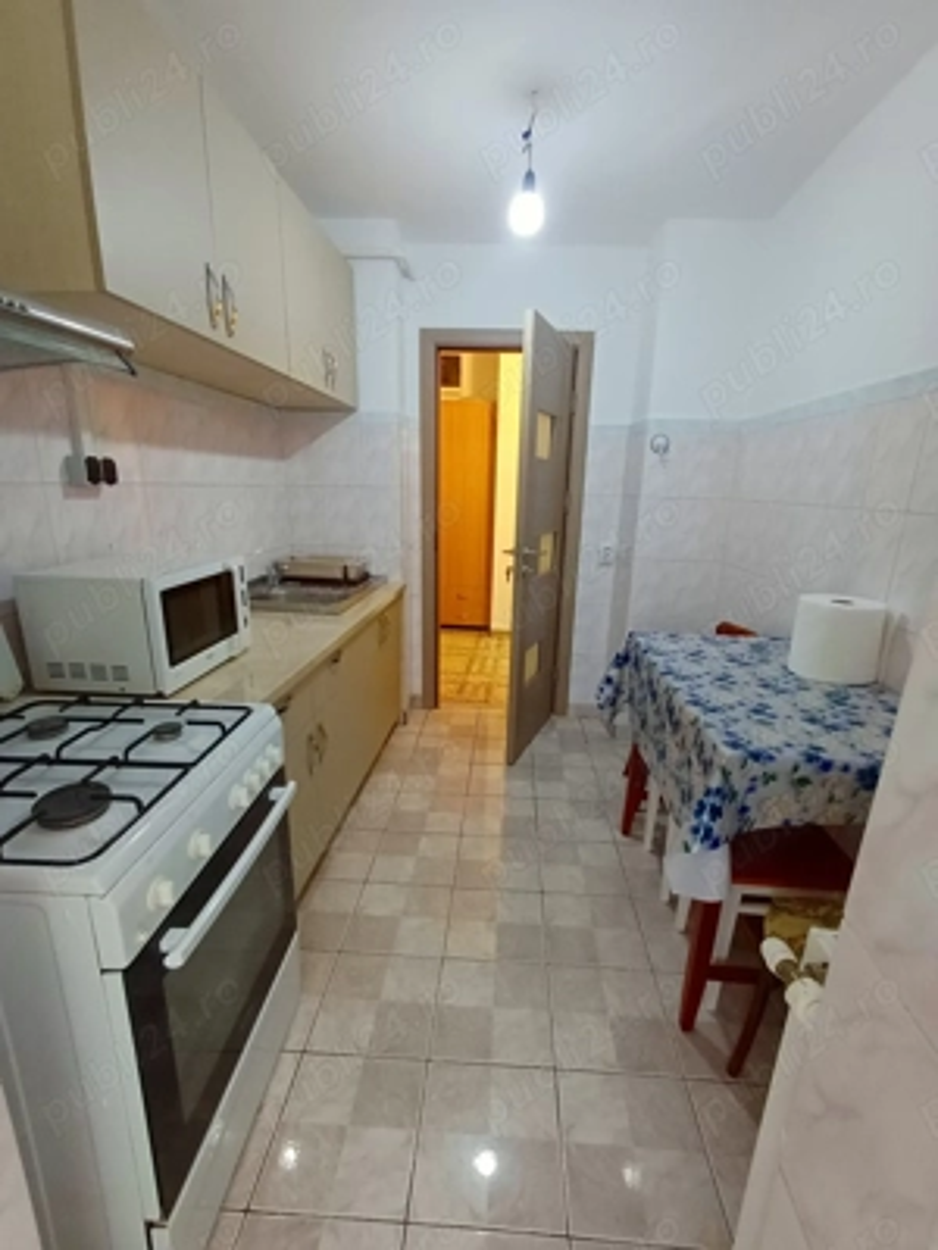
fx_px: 578
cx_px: 469
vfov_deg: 94.5
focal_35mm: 16
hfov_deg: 78.1
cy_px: 625
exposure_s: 1/25
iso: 160
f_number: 2.2
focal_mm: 1.64
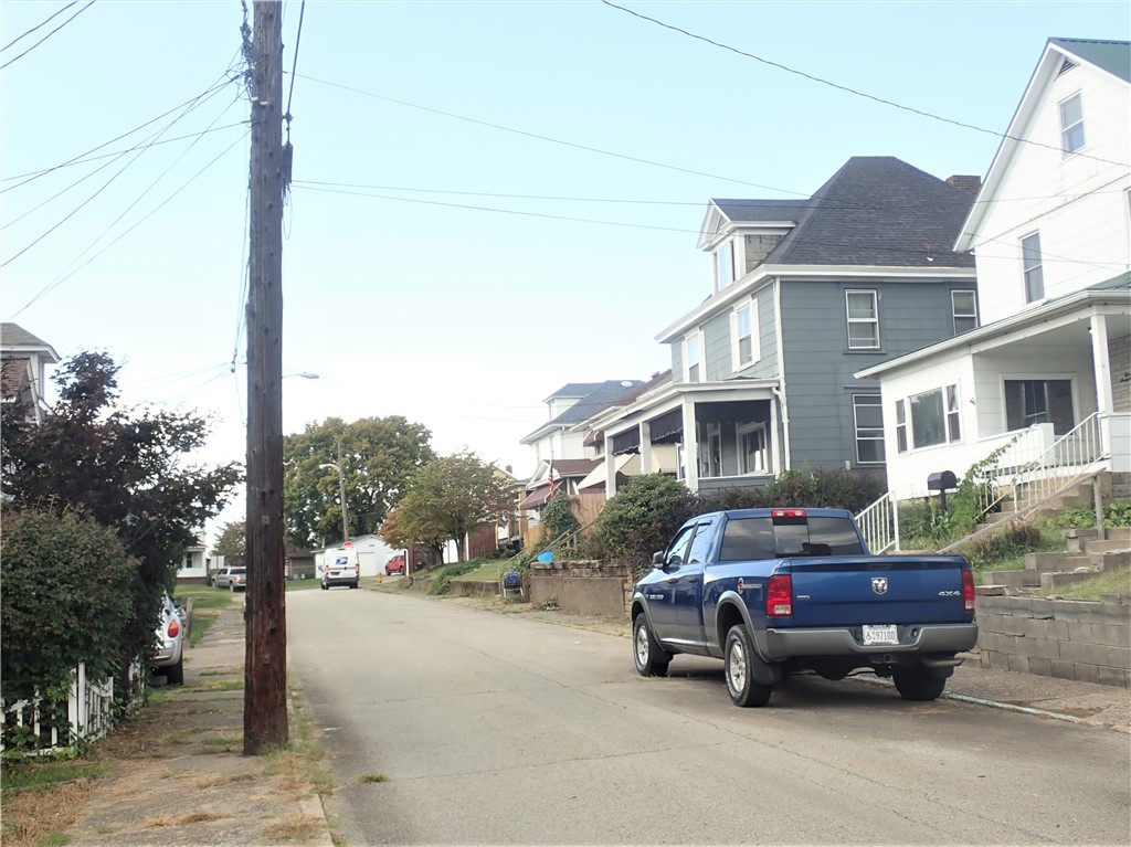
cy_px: 424
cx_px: 566
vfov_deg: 37.7
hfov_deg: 49.0
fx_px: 1241
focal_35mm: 38
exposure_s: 1/200
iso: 100
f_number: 3.5
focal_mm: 6.86
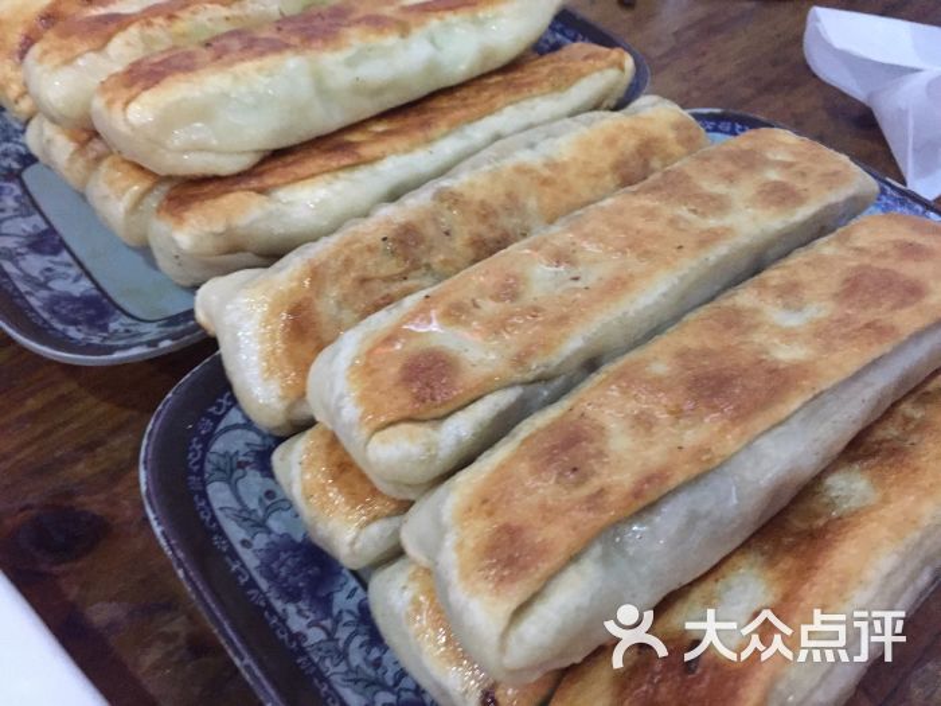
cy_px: 353
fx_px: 788
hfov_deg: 61.7
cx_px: 470
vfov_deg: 48.2
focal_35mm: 29
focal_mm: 4.15
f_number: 2.2
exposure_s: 1/17
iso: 400
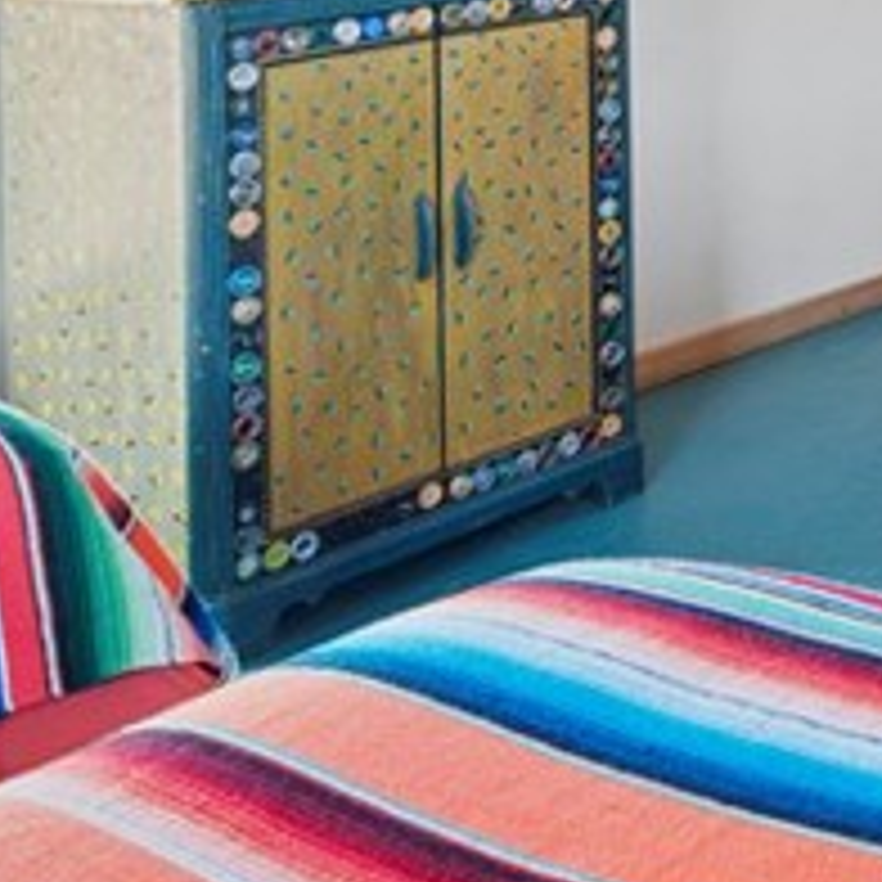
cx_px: 1706
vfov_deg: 21.3
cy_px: -272
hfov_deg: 17.6
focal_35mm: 73
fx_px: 2111
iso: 400
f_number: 6.3
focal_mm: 16.5
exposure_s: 1/20
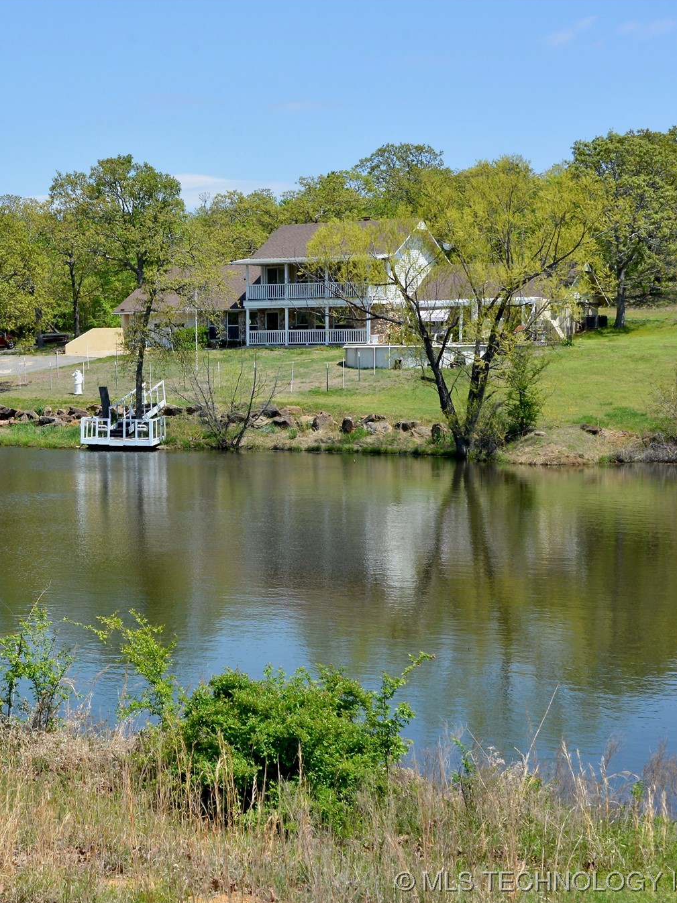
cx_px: 102
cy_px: 452
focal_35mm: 64
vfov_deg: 30.3
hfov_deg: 22.5
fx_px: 1669
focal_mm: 44
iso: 320
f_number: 10
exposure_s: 1/400
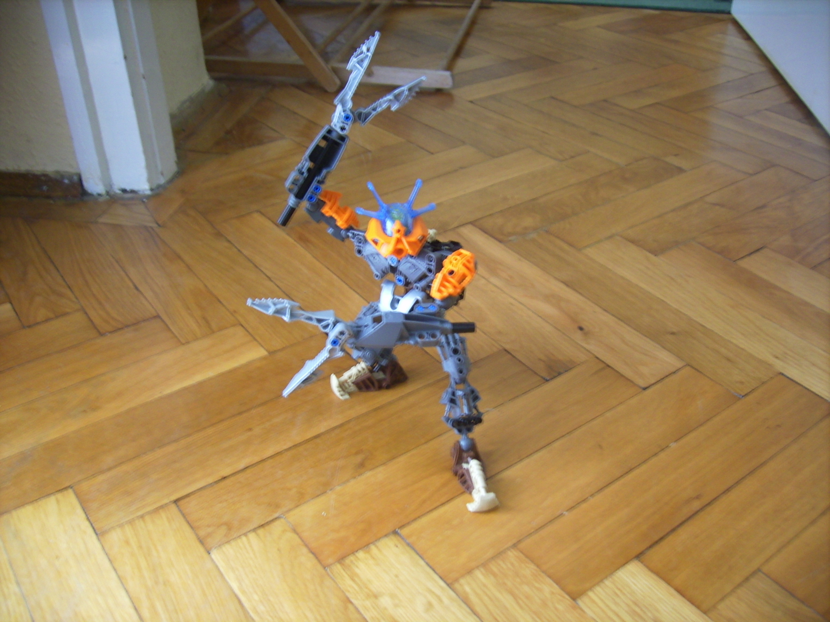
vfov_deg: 44.2
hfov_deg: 56.8
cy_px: 311
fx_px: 767
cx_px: 415
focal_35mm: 32
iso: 50
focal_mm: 5.99
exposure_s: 1/4
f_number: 2.8
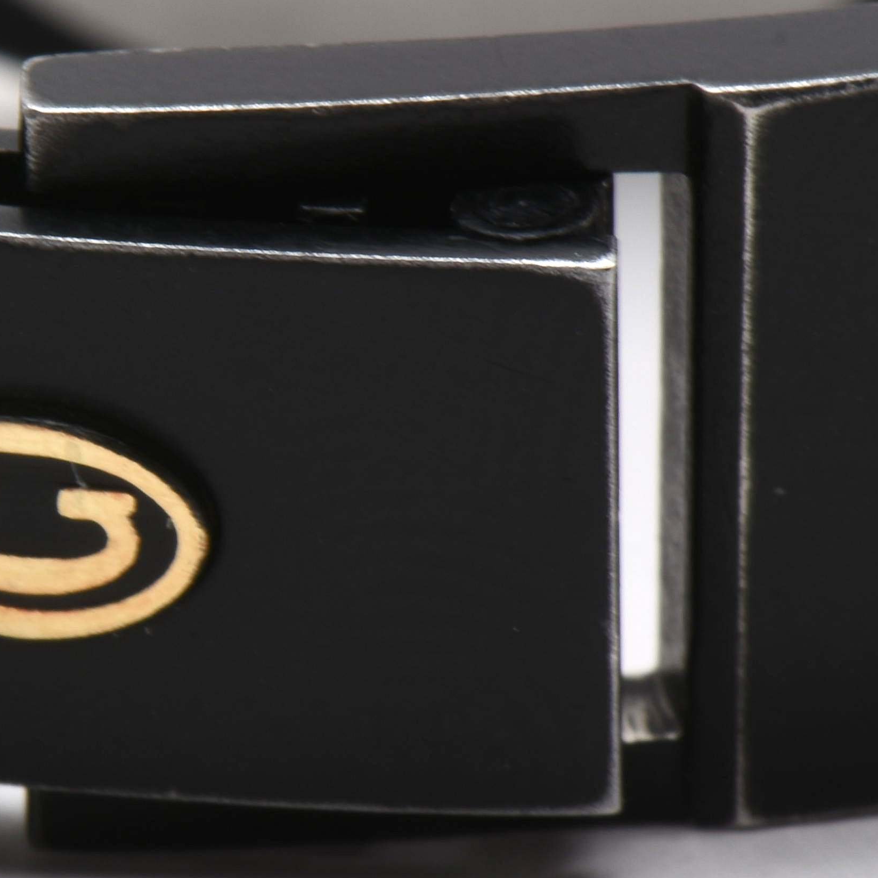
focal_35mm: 395
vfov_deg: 4.4
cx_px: -190
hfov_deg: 4.4
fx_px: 11322
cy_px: 294
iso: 100
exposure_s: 1/100
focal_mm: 85
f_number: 25
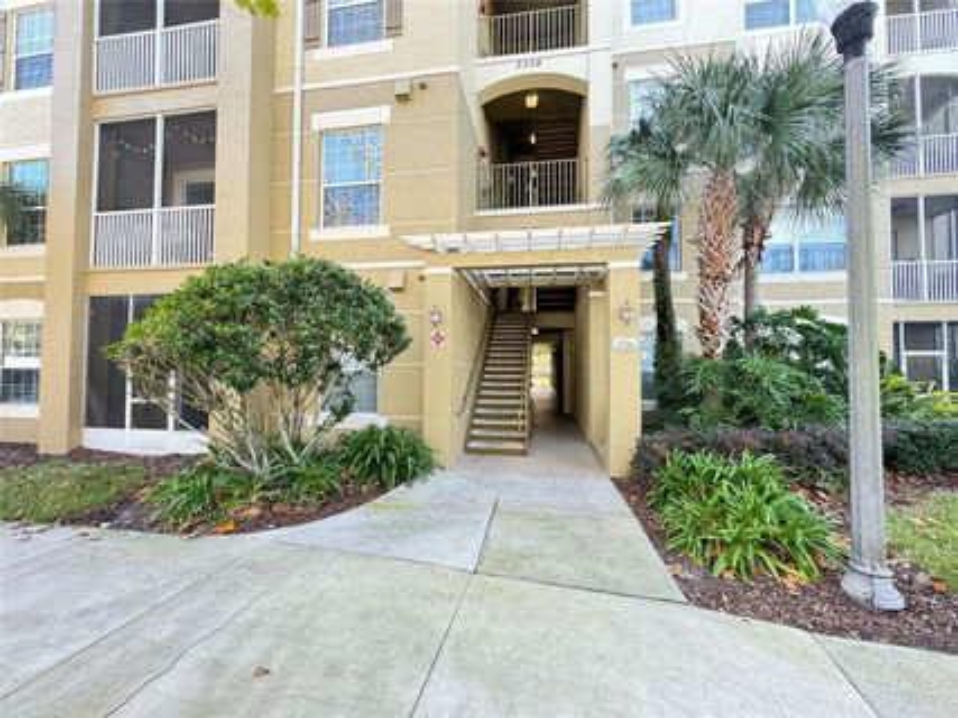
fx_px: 387
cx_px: 479
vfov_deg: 85.6
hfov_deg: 102.1
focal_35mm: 14
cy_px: 359
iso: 100
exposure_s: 1/99
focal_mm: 2.22
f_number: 2.2
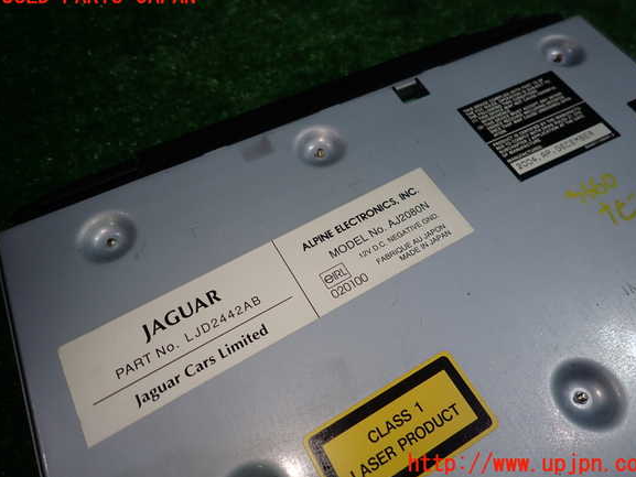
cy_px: 230
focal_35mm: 26
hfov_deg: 67.3
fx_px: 478
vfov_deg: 53.1
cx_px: 326
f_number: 2
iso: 100
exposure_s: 1/100
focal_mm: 4.5
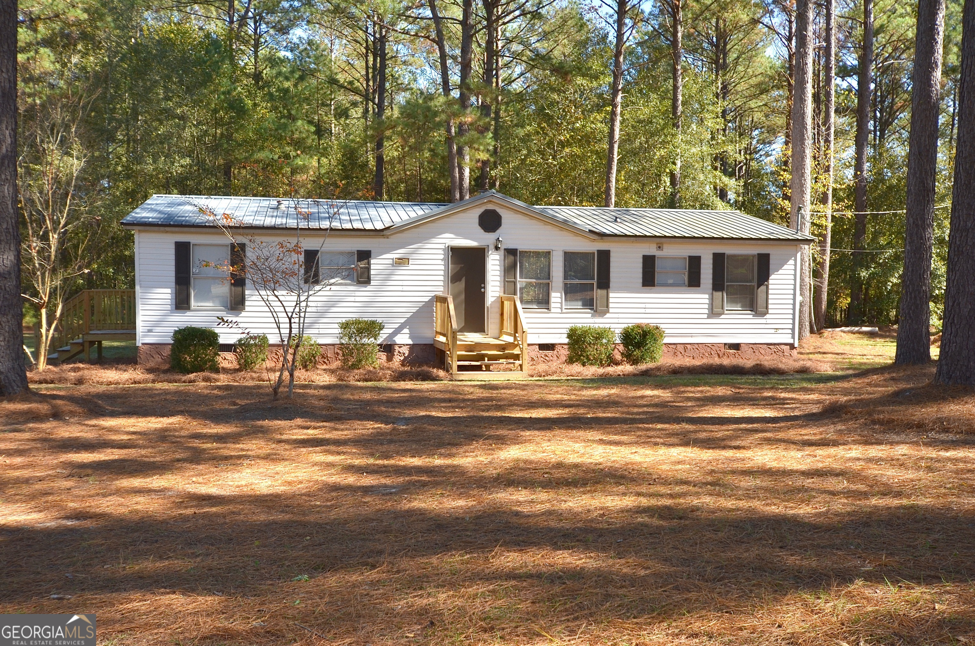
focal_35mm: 36
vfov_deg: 36.7
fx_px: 973
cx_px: 488
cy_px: 323
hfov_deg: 53.2
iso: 200
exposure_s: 1/200
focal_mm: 24
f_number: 8
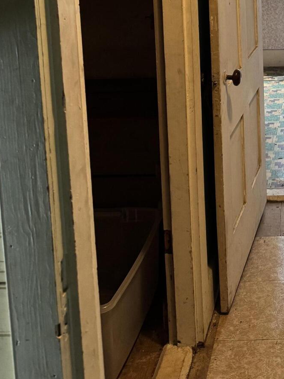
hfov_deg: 25.2
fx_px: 591
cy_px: -26
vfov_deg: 31.9
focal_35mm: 54
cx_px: 310
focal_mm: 6.76
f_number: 1.78
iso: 250
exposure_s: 1/60
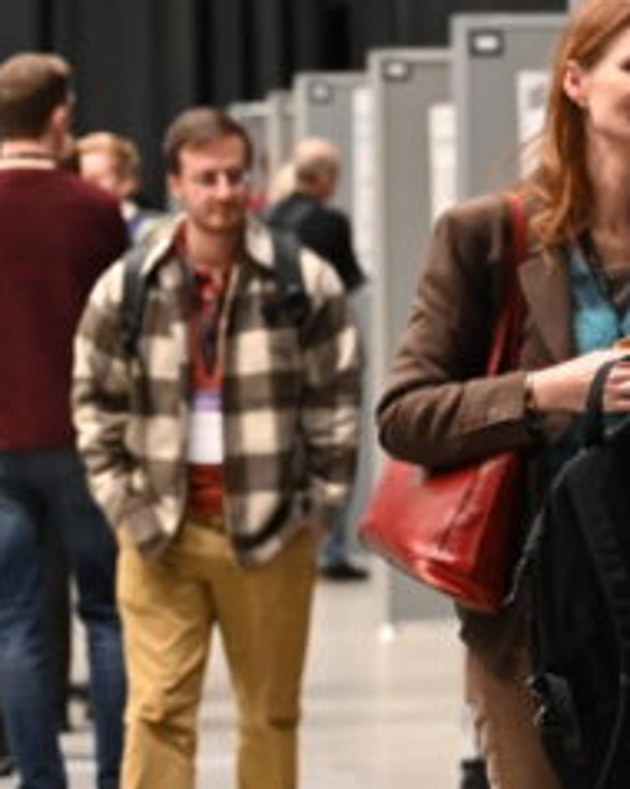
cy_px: 70
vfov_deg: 10.5
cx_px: 859
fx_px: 4271
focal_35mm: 183
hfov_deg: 8.3
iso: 3200
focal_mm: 58
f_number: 2.8
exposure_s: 1/125
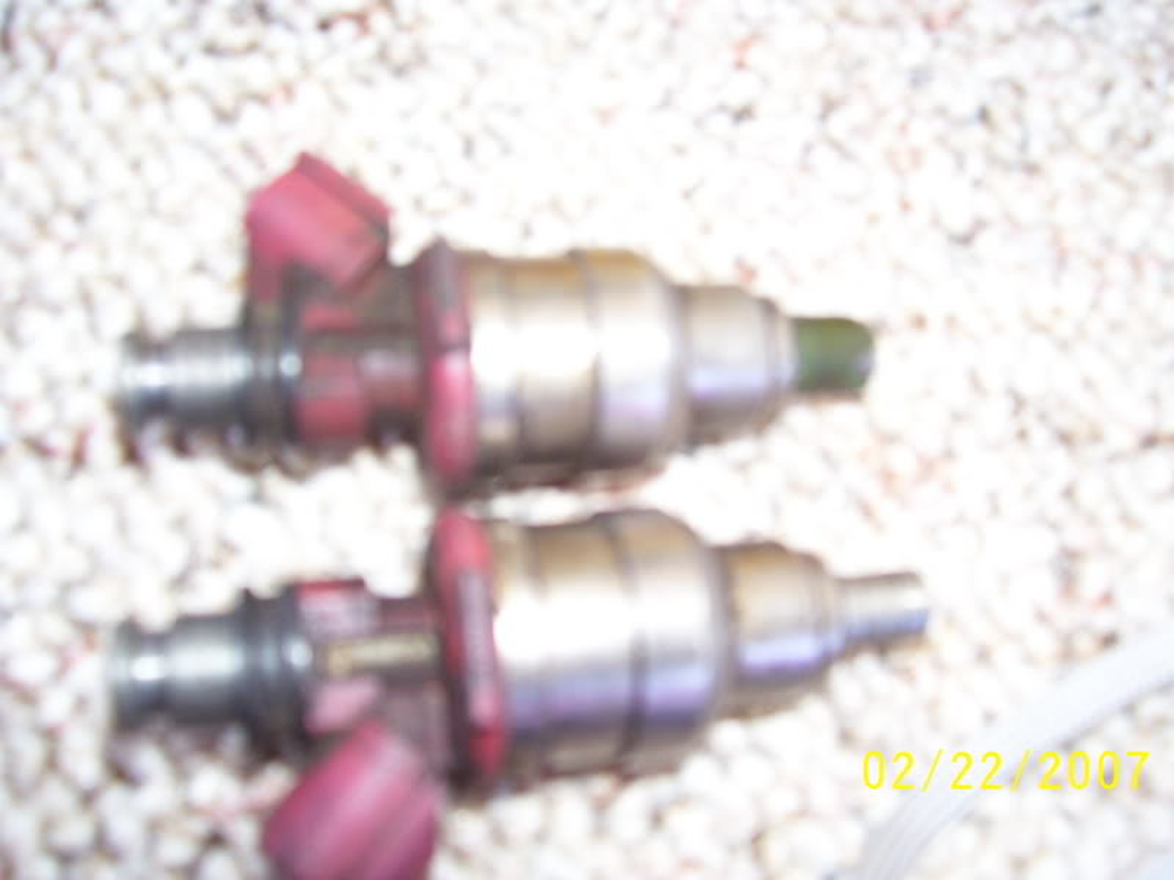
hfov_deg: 54.0
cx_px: 587
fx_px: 1153
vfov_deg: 41.8
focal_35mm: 34
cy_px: 440
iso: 125
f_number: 2.7
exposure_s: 1/45
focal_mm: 5.6
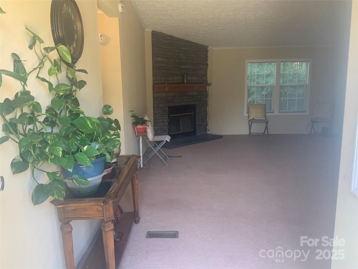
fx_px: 300
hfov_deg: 61.7
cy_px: 134
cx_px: 179
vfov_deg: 48.2
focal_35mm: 29
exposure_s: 1/60
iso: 64
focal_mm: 3
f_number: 1.8
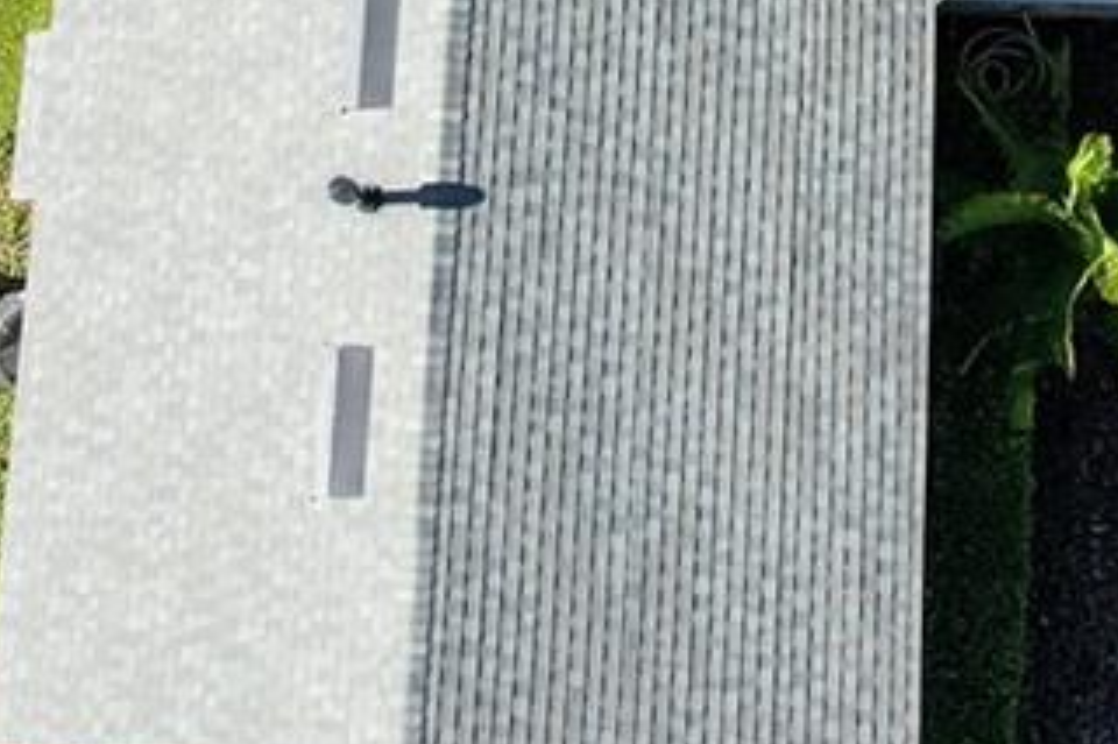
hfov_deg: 18.6
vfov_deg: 11.9
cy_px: -339
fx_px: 3414
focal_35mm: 110
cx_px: 657
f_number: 2.4
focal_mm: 8.38
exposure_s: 1/1250
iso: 110
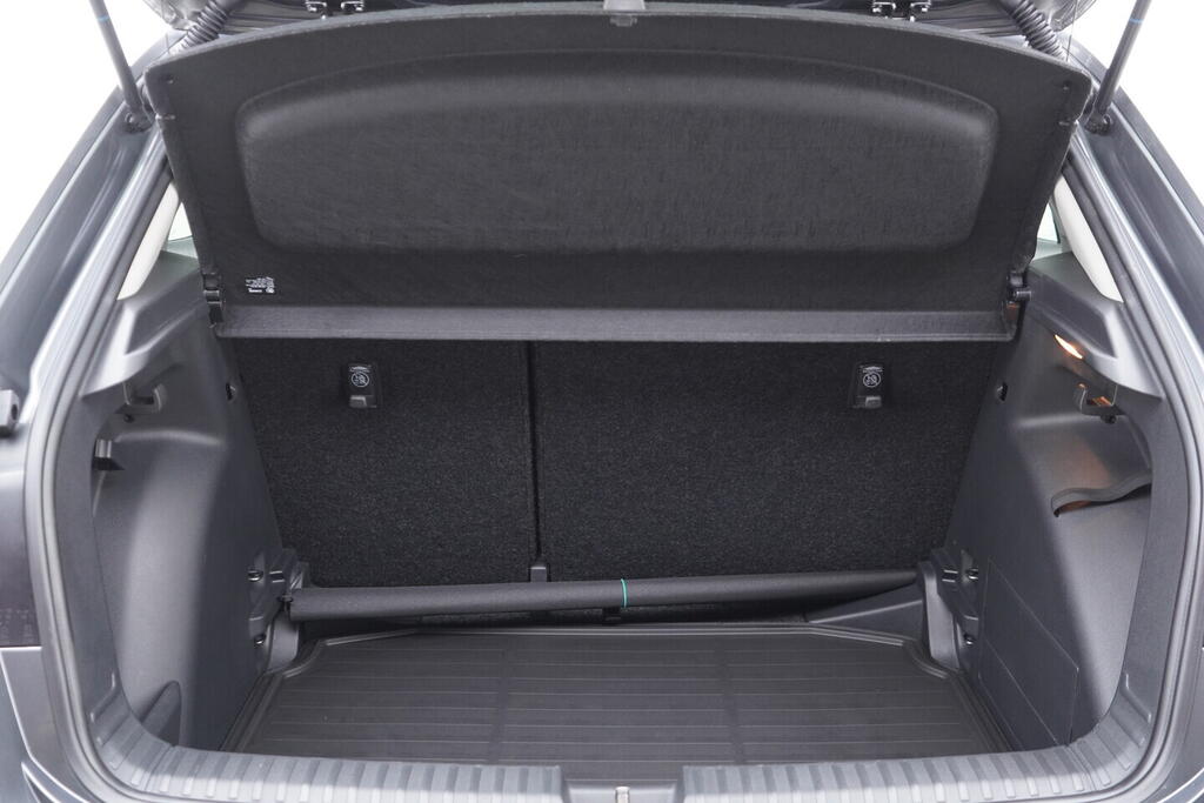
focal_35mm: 36
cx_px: 602
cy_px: 402
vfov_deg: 36.9
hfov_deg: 53.1
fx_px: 1204
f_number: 2.8
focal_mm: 24
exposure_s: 1/40
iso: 800
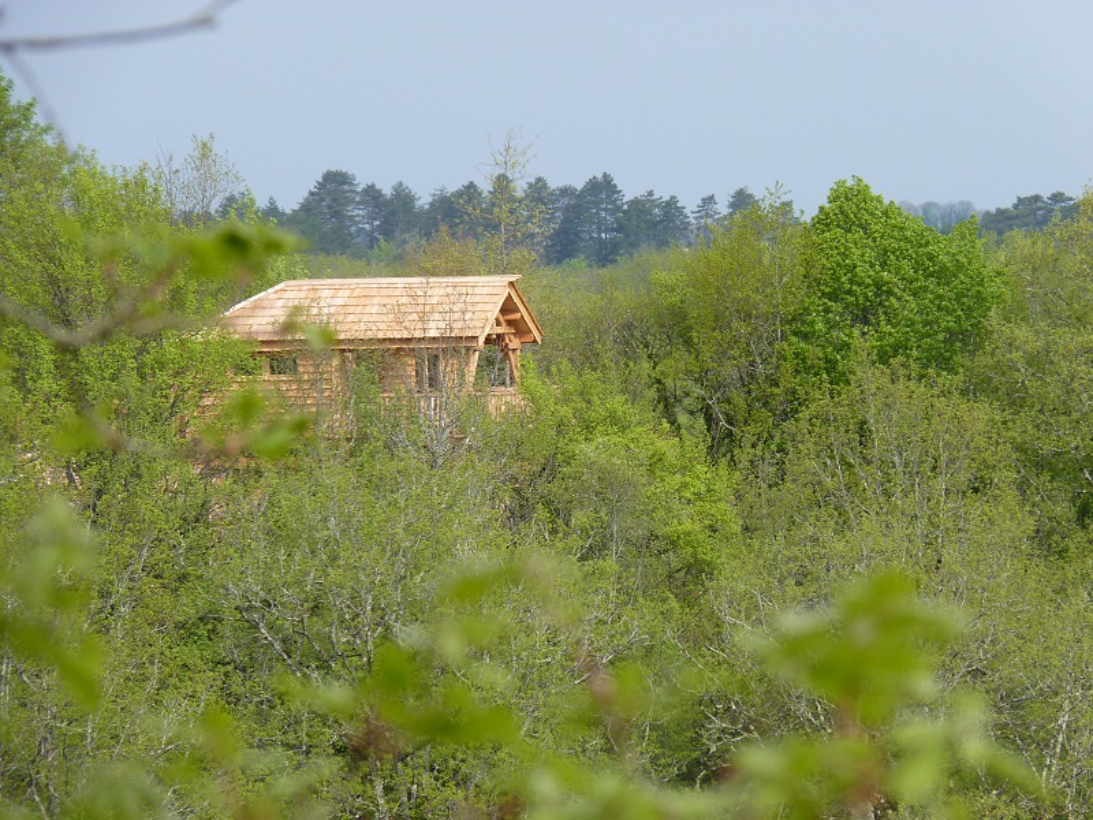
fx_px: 10735
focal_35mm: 340
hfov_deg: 5.8
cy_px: 410
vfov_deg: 4.4
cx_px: 546
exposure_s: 1/250
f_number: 5.6
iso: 80
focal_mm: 60.5
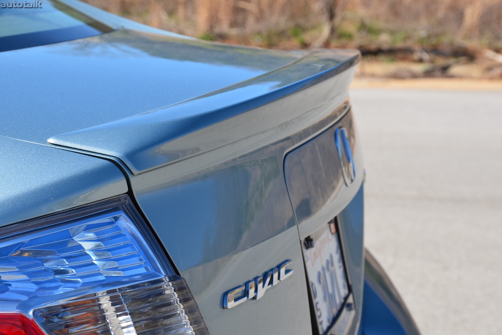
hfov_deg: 16.9
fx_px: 1687
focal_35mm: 121
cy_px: 168
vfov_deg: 11.3
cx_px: 250
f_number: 11
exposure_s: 1/125
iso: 160
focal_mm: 80
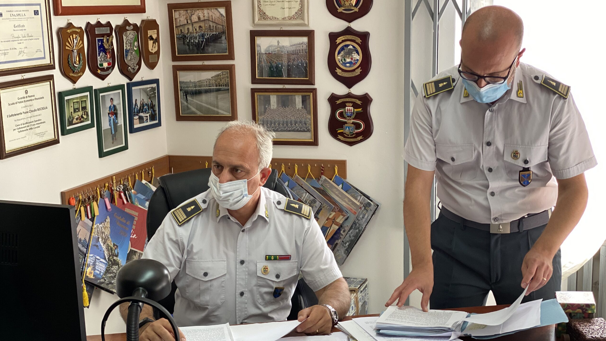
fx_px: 916
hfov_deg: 36.6
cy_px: 208
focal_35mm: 57
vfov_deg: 21.0
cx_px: 303
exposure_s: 1/100
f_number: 2
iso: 125
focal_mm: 6
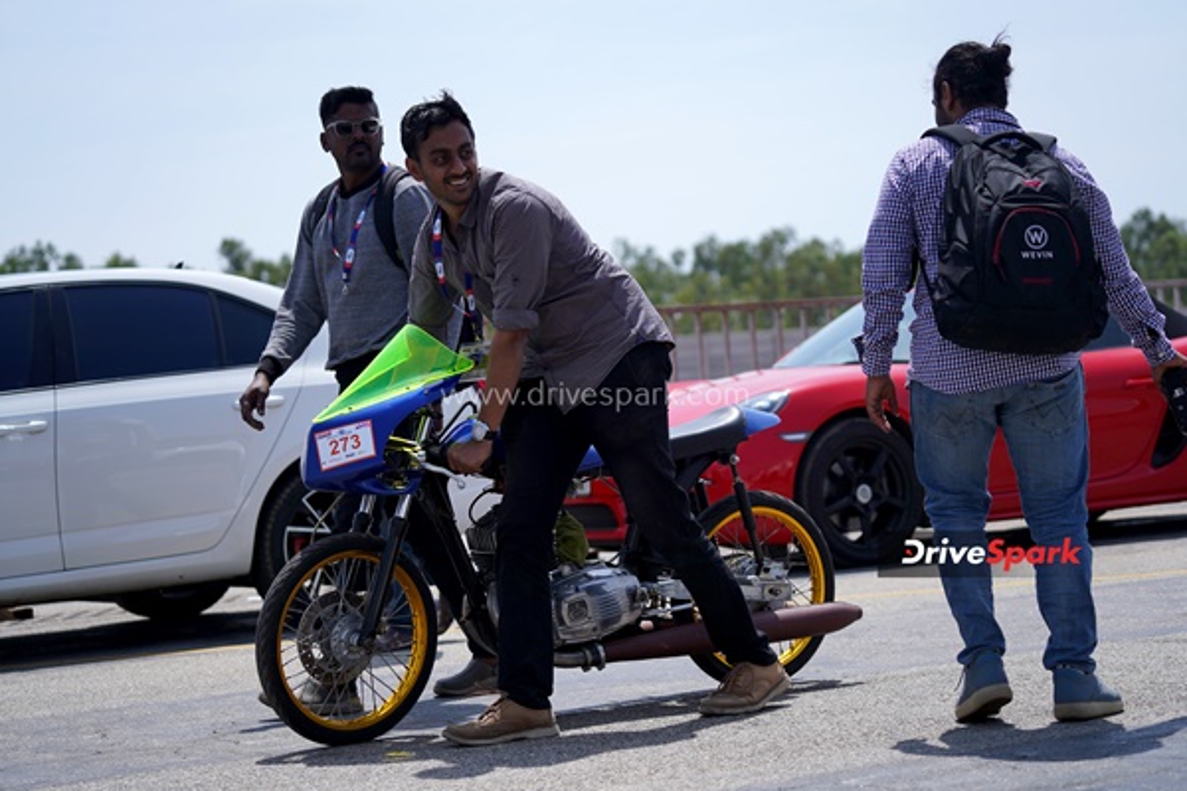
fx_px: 3066
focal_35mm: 93
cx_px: 594
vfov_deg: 14.7
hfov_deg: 21.9
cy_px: 396
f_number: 4
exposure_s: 1/1000
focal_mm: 93
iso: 100
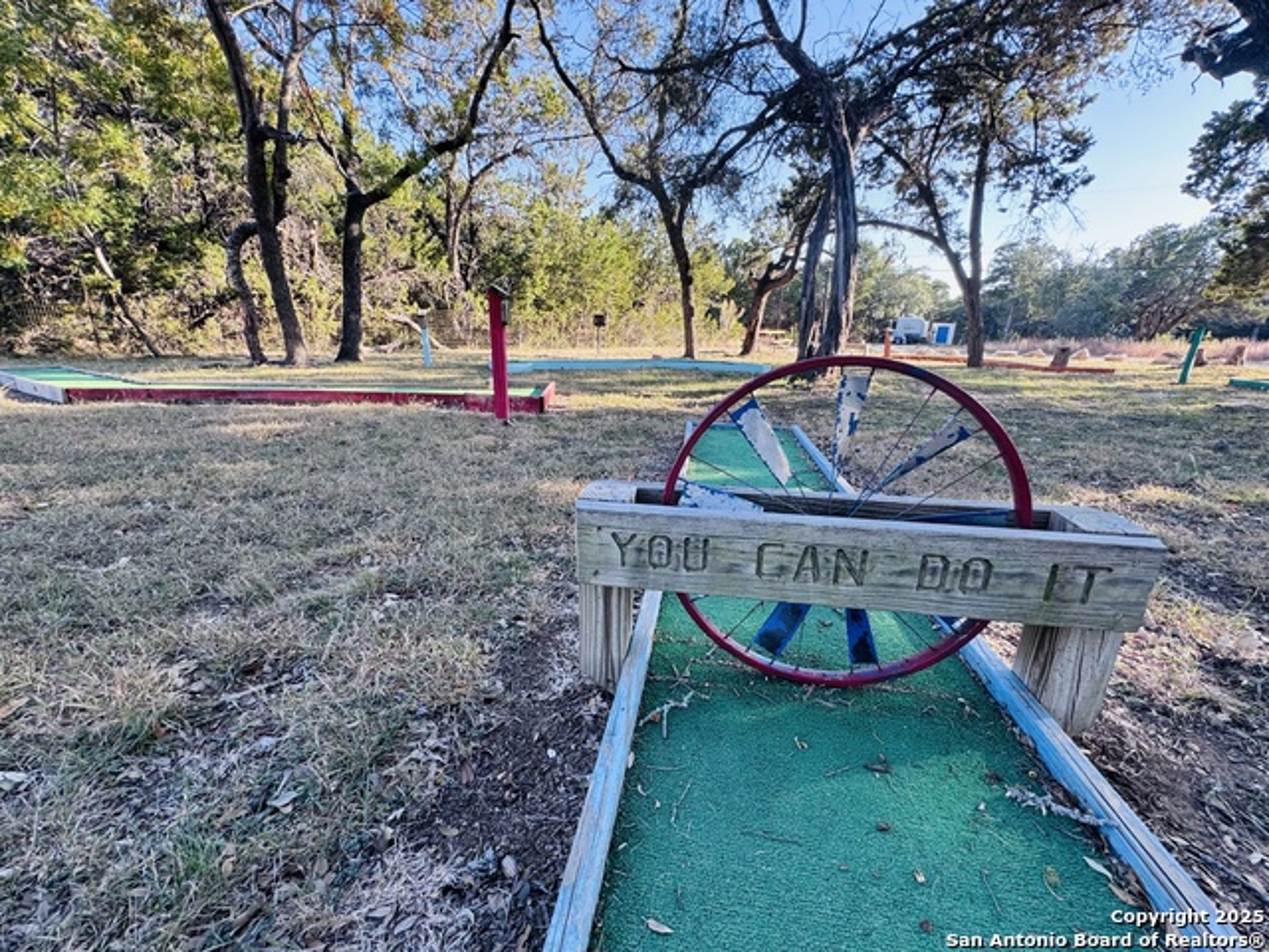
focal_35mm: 14
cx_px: 634
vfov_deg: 85.7
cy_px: 476
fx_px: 513
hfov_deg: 102.1
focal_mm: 2.22
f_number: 2.2
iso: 40
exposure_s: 1/116
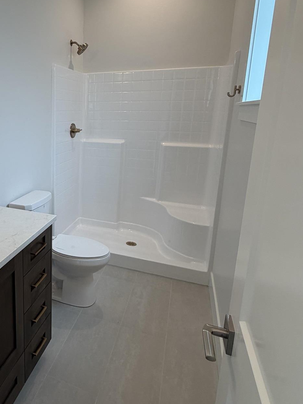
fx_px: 304
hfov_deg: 48.1
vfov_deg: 67.1
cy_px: 178
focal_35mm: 26
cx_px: 36
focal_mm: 2.22
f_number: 2.2
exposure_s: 1/120
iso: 100
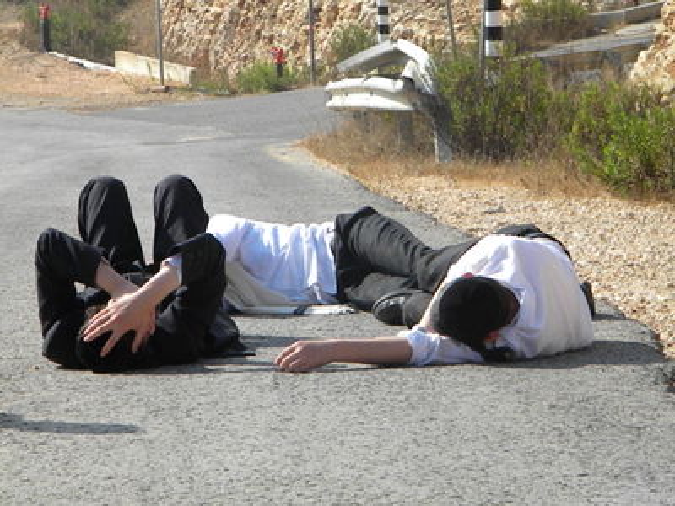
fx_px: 2886
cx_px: 338
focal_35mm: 148
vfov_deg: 10.0
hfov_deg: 13.3
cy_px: 253
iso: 720
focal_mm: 26.8
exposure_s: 1/1000
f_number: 10
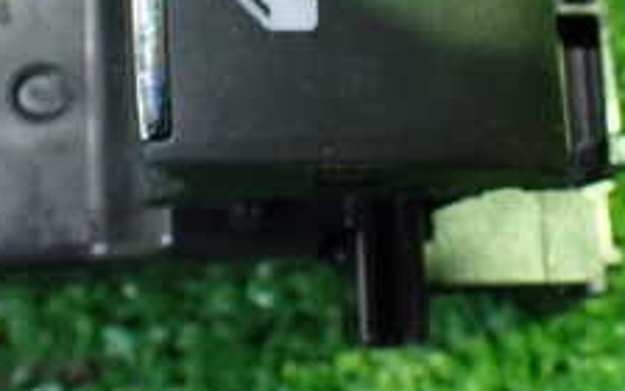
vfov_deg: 15.3
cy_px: 78
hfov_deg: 24.3
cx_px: 262
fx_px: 1448
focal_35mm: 85
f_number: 2.3
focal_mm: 5.4
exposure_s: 1/30
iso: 800
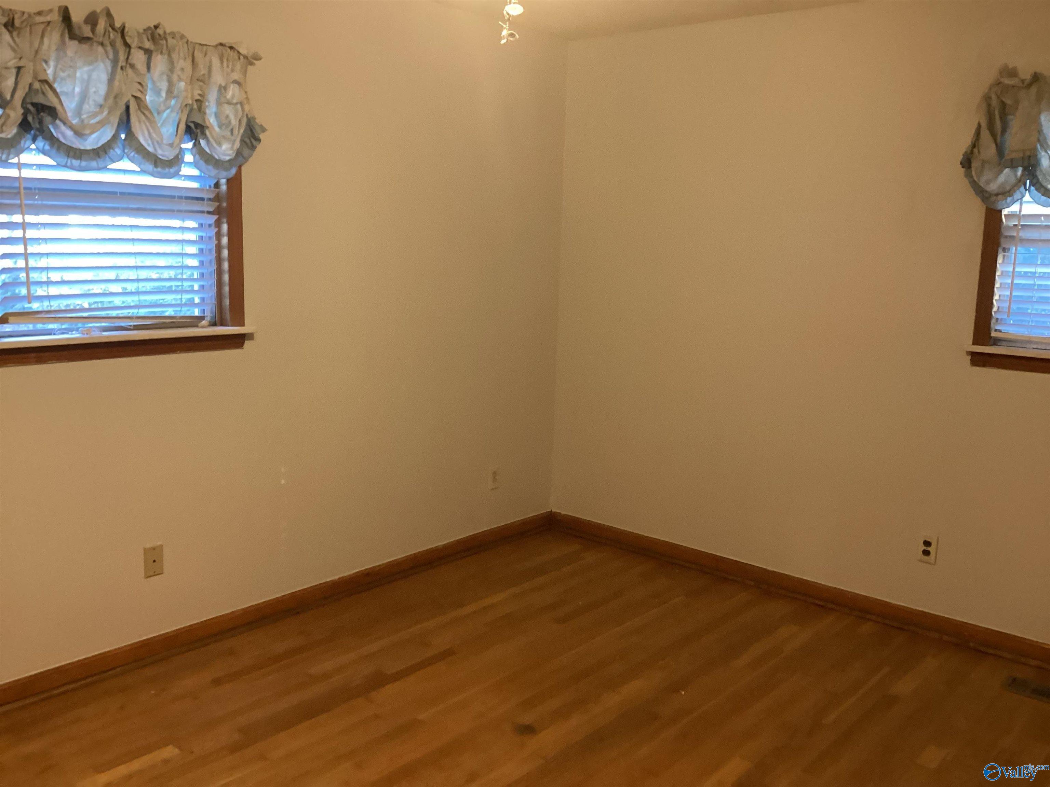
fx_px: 940
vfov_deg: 45.4
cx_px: 525
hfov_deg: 58.4
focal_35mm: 31
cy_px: 394
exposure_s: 1/40
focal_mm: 3.3
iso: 320
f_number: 2.4
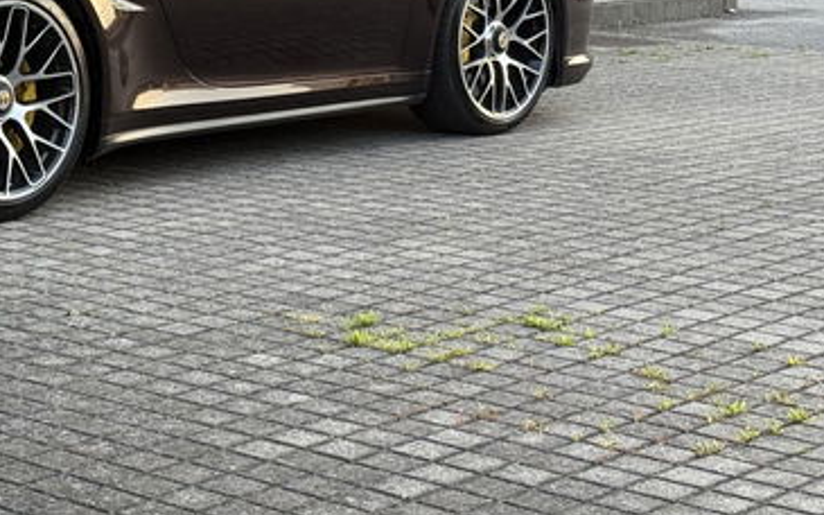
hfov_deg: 19.1
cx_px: 65
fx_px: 2402
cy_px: 56
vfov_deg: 12.1
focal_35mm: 107
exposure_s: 1/516
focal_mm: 6.76
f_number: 1.78
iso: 80
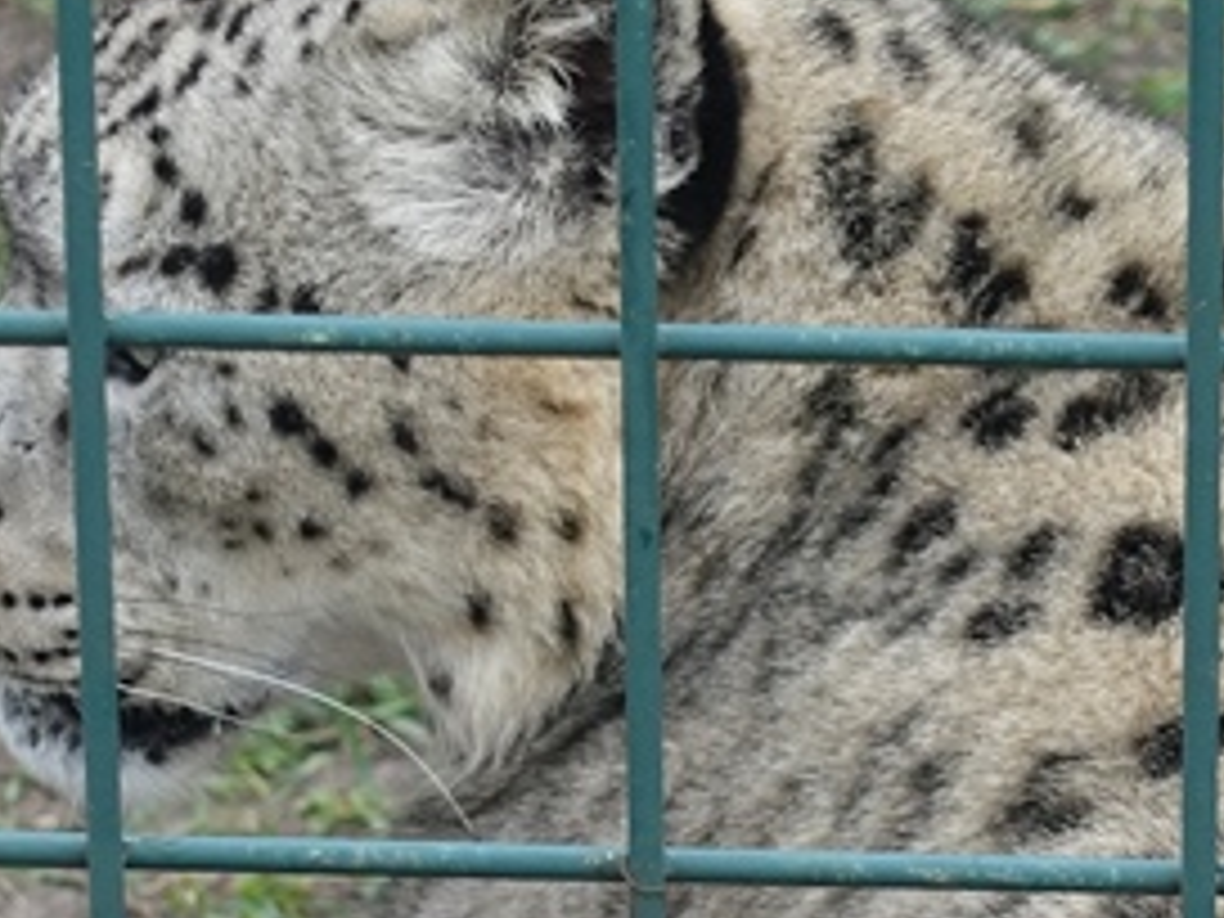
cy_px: 898
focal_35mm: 253
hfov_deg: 7.8
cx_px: 927
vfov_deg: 5.9
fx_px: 8946
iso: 400
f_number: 4
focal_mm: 25.7
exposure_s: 1/250
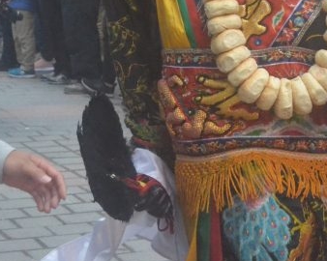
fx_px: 1354
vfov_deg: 10.9
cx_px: 288
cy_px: -19
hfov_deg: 13.7
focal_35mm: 140
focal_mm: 28
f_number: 4.5
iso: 3200
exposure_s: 1/500
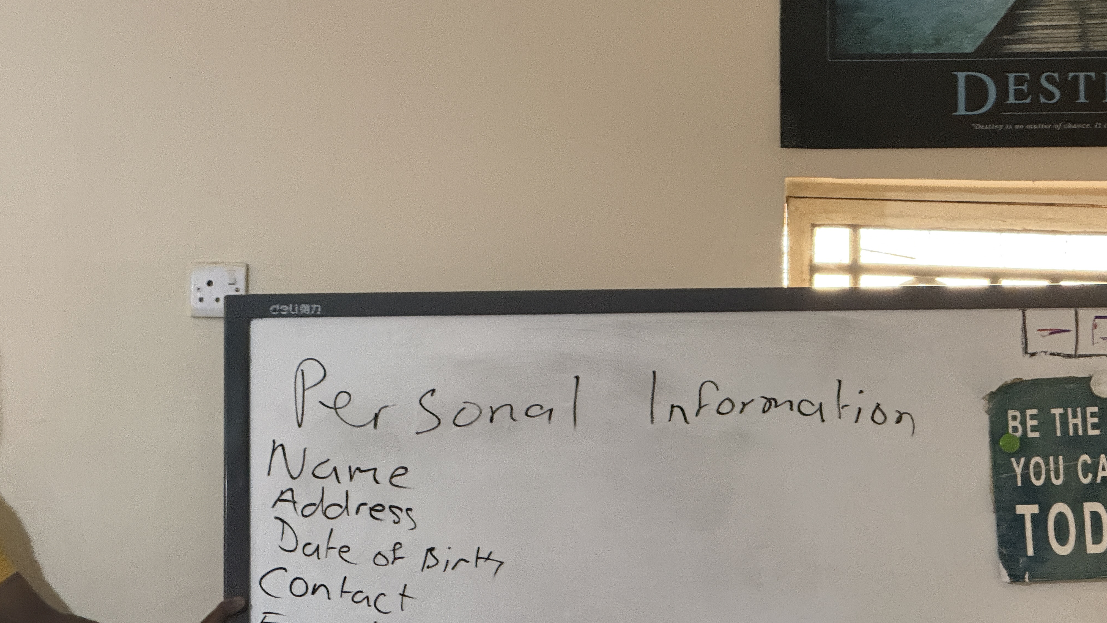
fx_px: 3845
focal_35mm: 131
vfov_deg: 9.3
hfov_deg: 16.4
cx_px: 553
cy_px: 318
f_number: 2.8
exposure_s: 1/33
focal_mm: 15.66
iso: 800
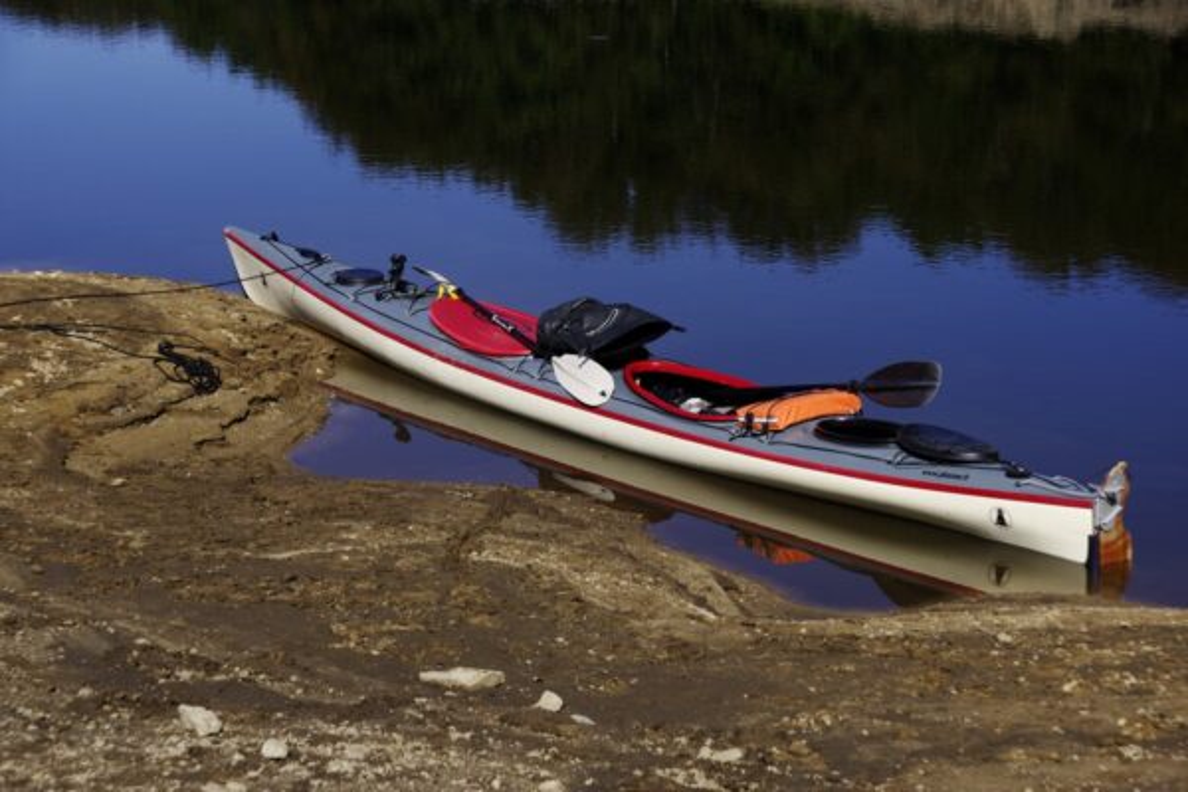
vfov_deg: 17.3
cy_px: 396
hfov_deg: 25.7
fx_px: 2607
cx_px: 594
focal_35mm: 79
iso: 160
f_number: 8
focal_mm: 53
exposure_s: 1/500
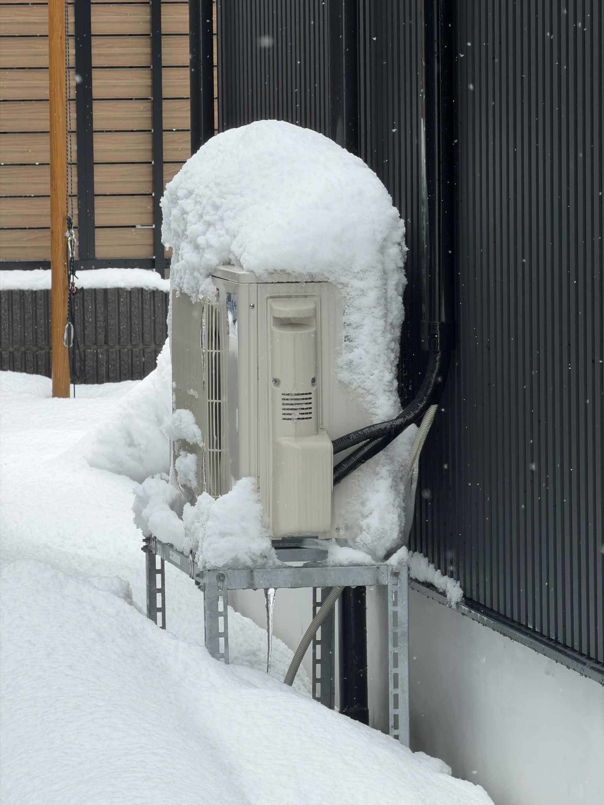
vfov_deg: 9.9
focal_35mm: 200
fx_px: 4653
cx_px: 302
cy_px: 402
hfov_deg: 7.4
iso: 50
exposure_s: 1/356
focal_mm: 16.89
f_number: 2.8
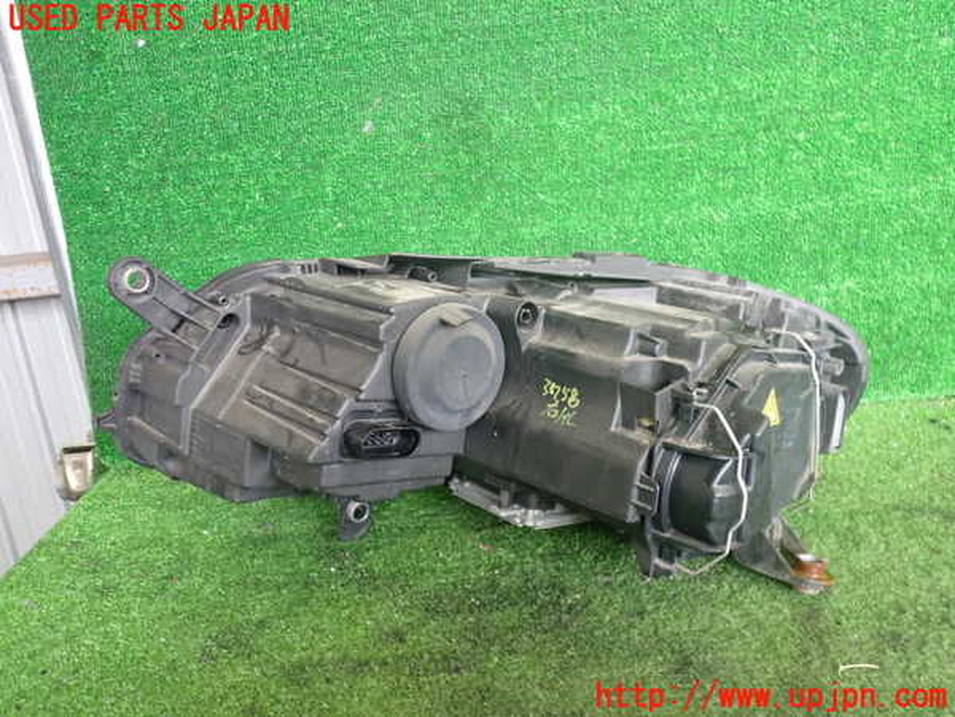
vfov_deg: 46.8
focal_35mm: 30
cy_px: 358
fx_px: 828
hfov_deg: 60.0
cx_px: 478
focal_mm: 5.4
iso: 1000
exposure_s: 1/160
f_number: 2.3
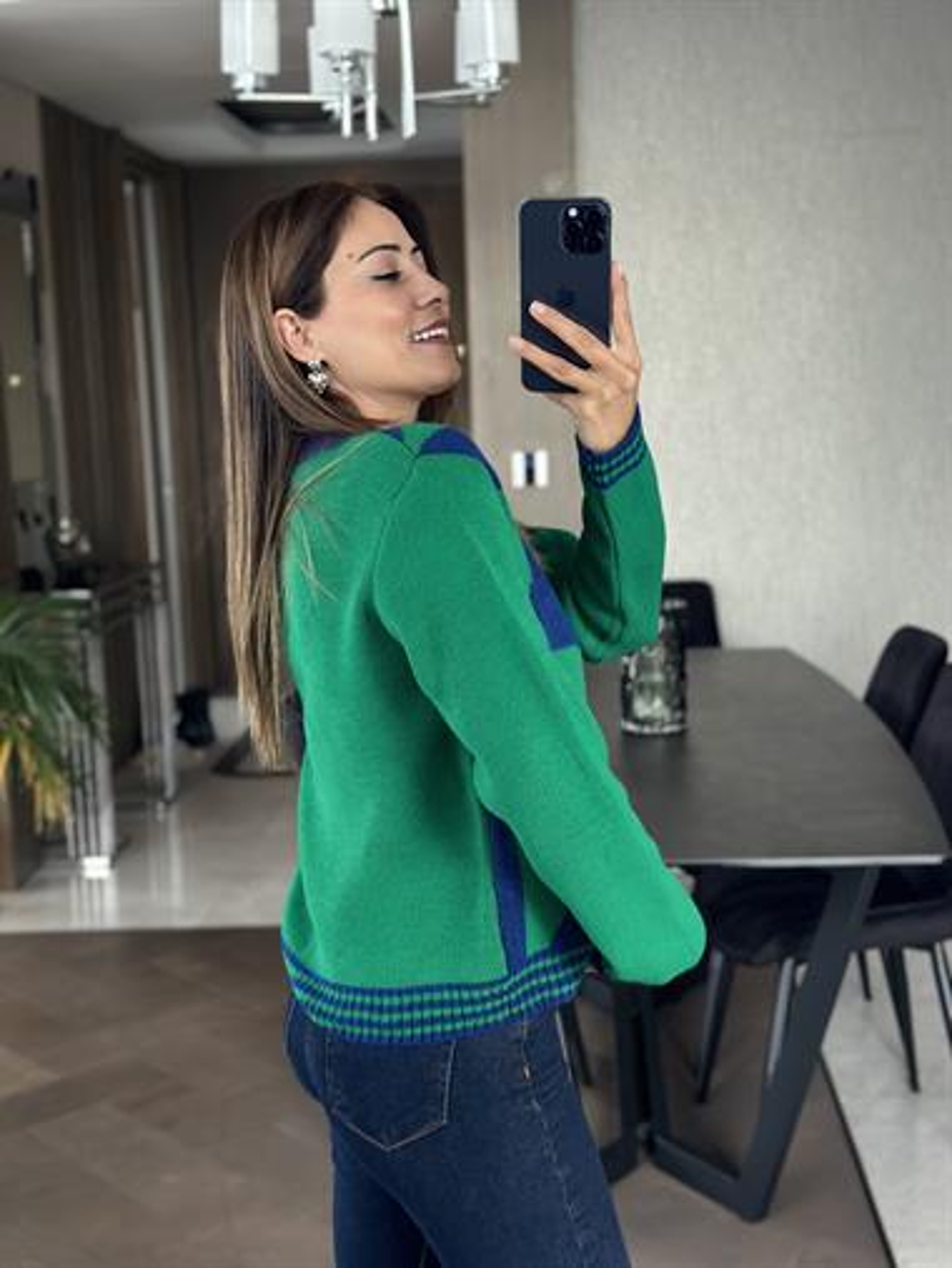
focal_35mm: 48
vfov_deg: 39.6
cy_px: 634
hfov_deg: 30.3
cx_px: 476
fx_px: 1759
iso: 250
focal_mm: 6.86
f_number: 1.78
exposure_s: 1/60
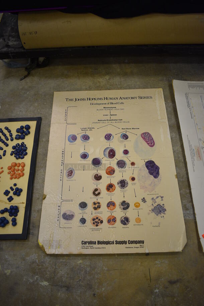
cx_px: 102
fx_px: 255
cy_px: 153
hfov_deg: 43.7
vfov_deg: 61.9
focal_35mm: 30
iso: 800
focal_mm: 20
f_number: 3.5
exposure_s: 1/200
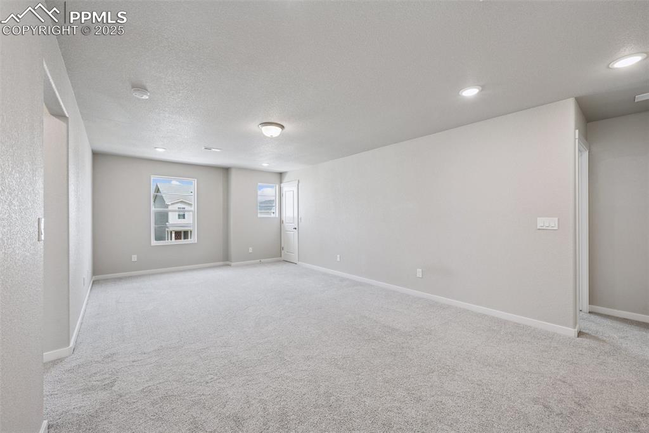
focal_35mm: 14
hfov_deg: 104.3
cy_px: 216
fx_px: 252
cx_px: 324
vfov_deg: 81.2
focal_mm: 14
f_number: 11
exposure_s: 1/4
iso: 100
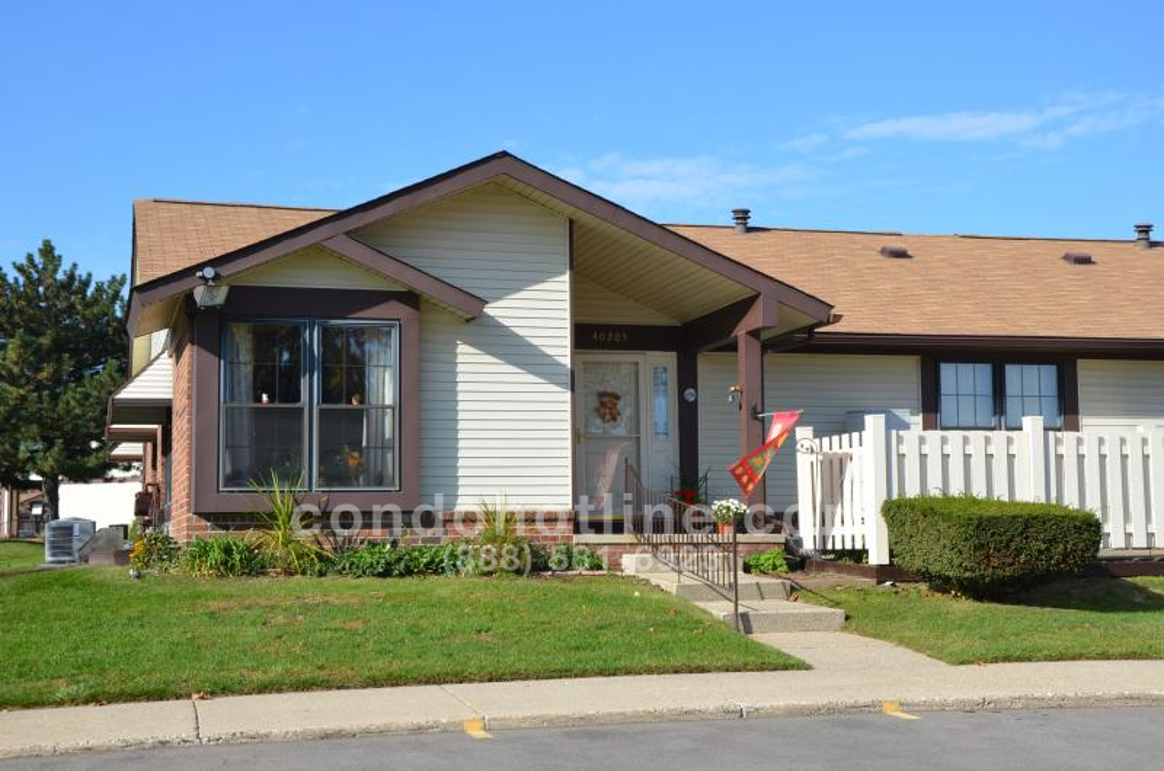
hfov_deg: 37.9
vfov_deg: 25.6
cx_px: 582
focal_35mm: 52
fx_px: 1694
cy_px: 386
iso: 200
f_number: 9
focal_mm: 35
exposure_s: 1/320
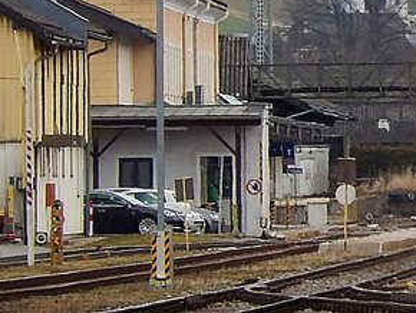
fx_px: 13266
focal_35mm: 1103
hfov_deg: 1.8
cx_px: 493
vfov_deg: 1.4
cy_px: 109
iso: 125
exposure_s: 1/125
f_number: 5.9
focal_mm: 47.8
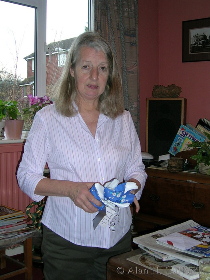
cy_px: 140
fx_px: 388
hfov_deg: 30.3
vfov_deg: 39.7
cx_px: 105
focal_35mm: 48
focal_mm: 7.3
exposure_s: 1/60
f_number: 3.1
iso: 50
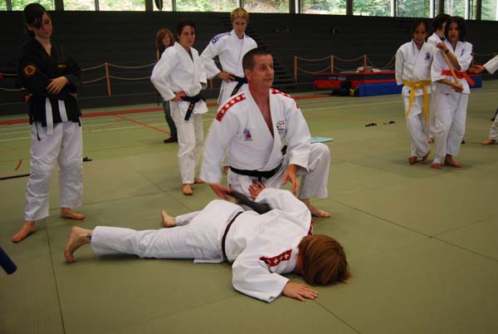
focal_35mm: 30
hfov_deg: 61.9
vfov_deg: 43.7
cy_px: 167
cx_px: 249
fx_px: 416
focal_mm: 20
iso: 200
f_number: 3.8
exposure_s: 1/40
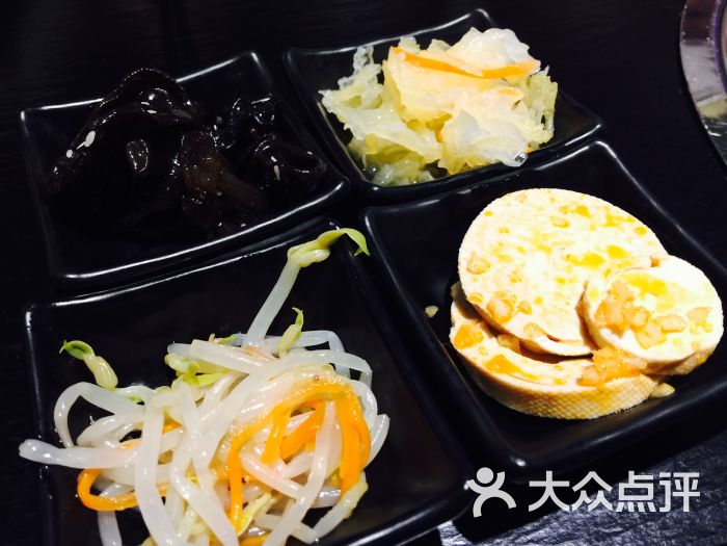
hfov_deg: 61.7
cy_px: 273
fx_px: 609
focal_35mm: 29
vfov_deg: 48.2
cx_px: 364
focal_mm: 4.15
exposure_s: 1/17
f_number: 2.2
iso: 64
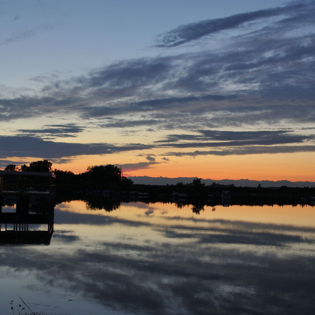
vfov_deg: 33.4
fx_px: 525
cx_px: 223
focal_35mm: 51
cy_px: 160
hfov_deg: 33.0
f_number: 4
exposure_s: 1/10
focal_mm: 20
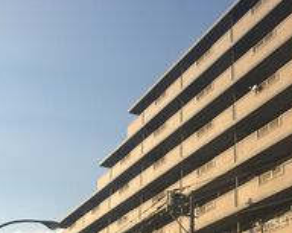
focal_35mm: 62
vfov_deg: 24.2
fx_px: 535
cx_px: 240
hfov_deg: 29.7
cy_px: 177
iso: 32
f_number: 2.2
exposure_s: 1/1582
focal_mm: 4.15
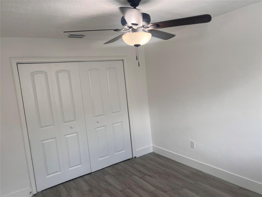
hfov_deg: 67.3
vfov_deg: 53.1
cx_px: 131
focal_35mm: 26
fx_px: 197
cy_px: 98
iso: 80
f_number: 1.5
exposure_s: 1/121
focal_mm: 5.7
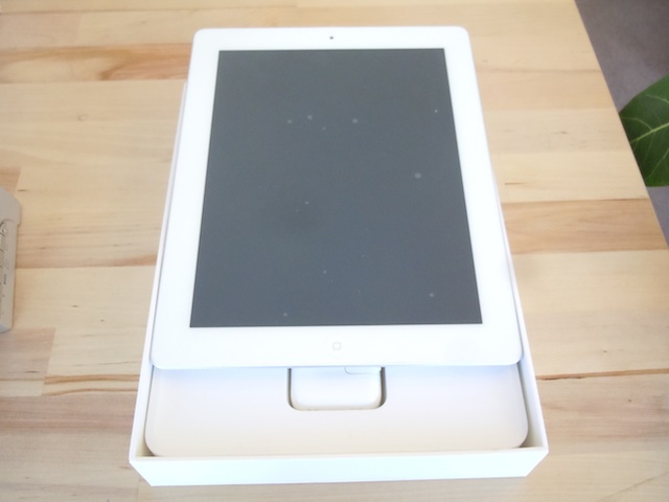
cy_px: 251
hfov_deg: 55.4
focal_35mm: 33
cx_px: 334
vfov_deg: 42.9
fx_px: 638
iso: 800
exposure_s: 1/100
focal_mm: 5.9
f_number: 4
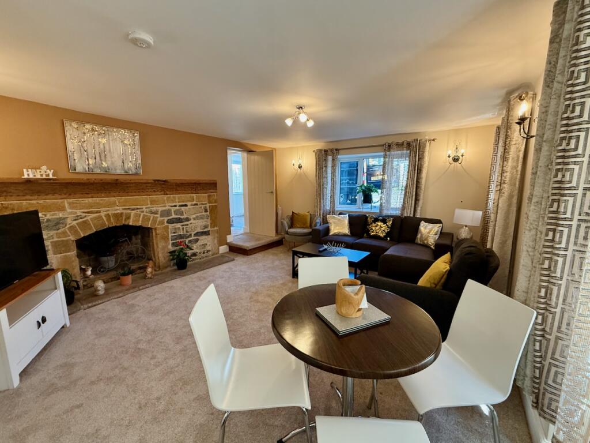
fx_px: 239
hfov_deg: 102.1
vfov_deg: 85.7
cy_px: 222
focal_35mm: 14
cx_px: 295
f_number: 2.2
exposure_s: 1/100
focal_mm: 2.22
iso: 200
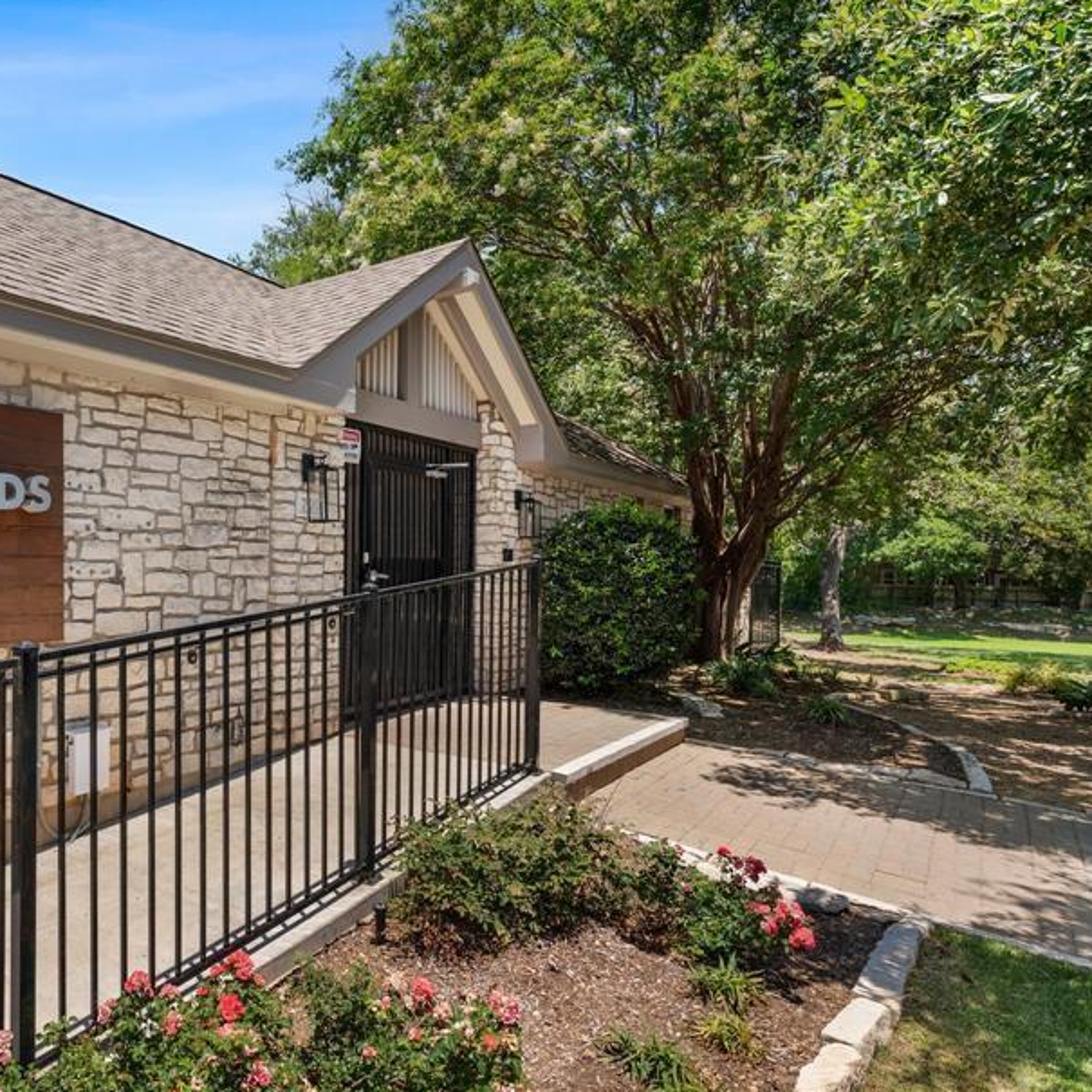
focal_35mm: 24
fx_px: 847
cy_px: 589
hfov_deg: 60.9
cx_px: 235
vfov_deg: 65.5
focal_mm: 16.5
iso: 100
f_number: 8
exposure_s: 1/80
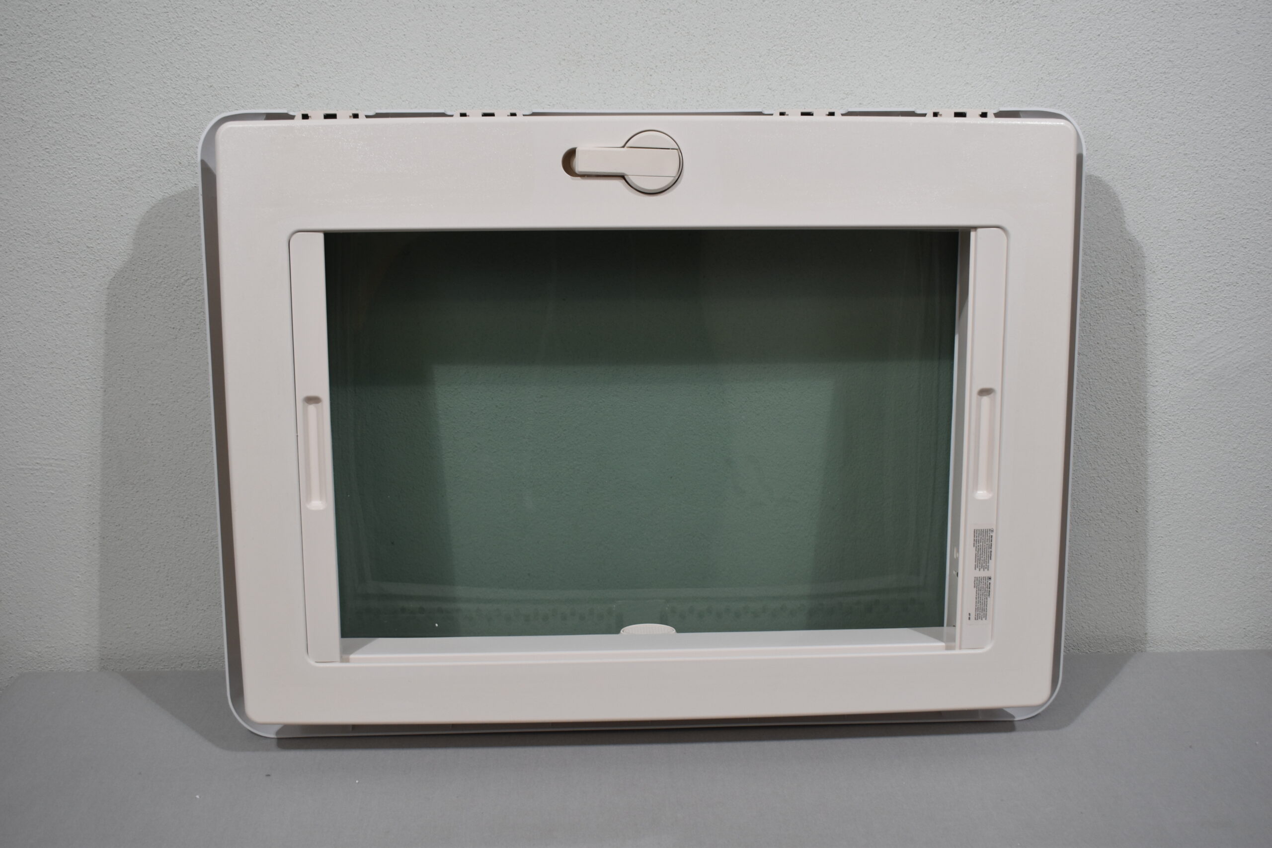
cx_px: 636
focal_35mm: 39
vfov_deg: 34.2
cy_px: 424
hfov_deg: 49.6
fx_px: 1378
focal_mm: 26
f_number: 5.6
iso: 360
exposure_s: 1/125
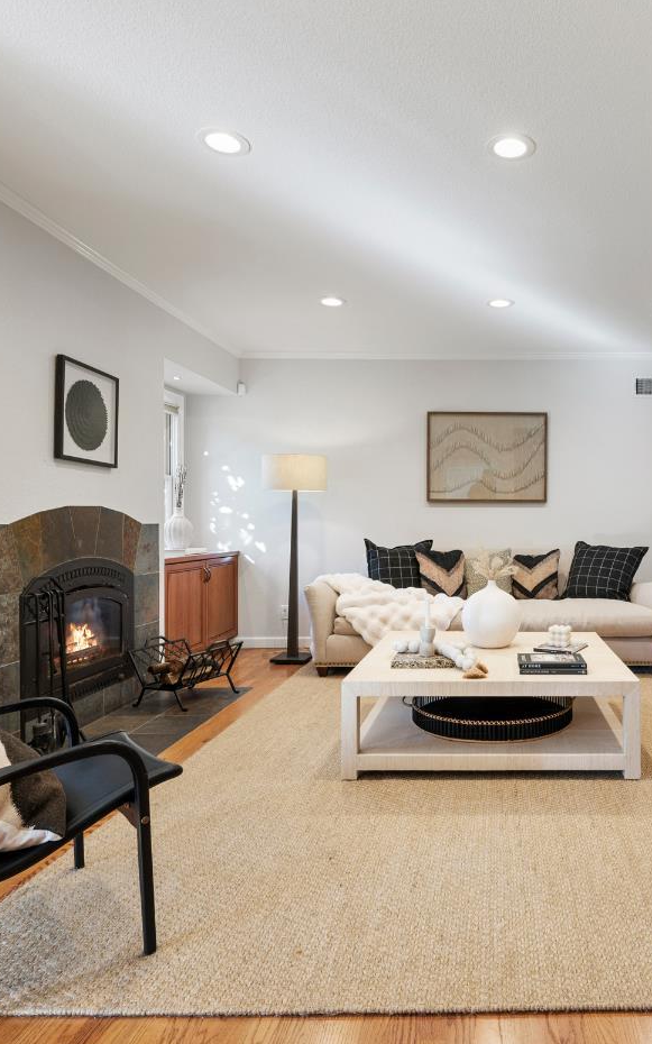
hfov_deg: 50.4
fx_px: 654
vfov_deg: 77.2
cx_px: 504
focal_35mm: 23
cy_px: 517
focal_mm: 14
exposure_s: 1/3
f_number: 9
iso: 320
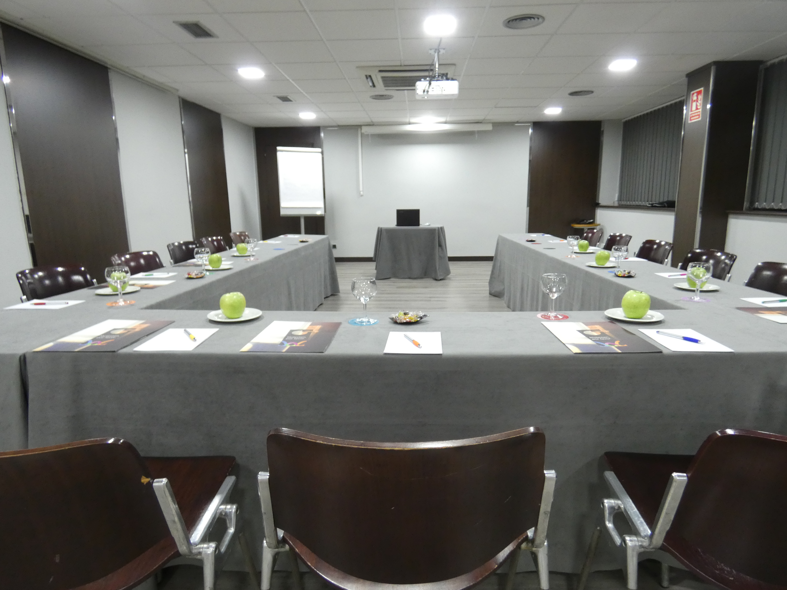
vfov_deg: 66.0
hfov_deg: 81.7
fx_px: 455
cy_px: 295
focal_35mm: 20
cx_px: 394
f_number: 2.8
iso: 400
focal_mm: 3.6
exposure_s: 1/25
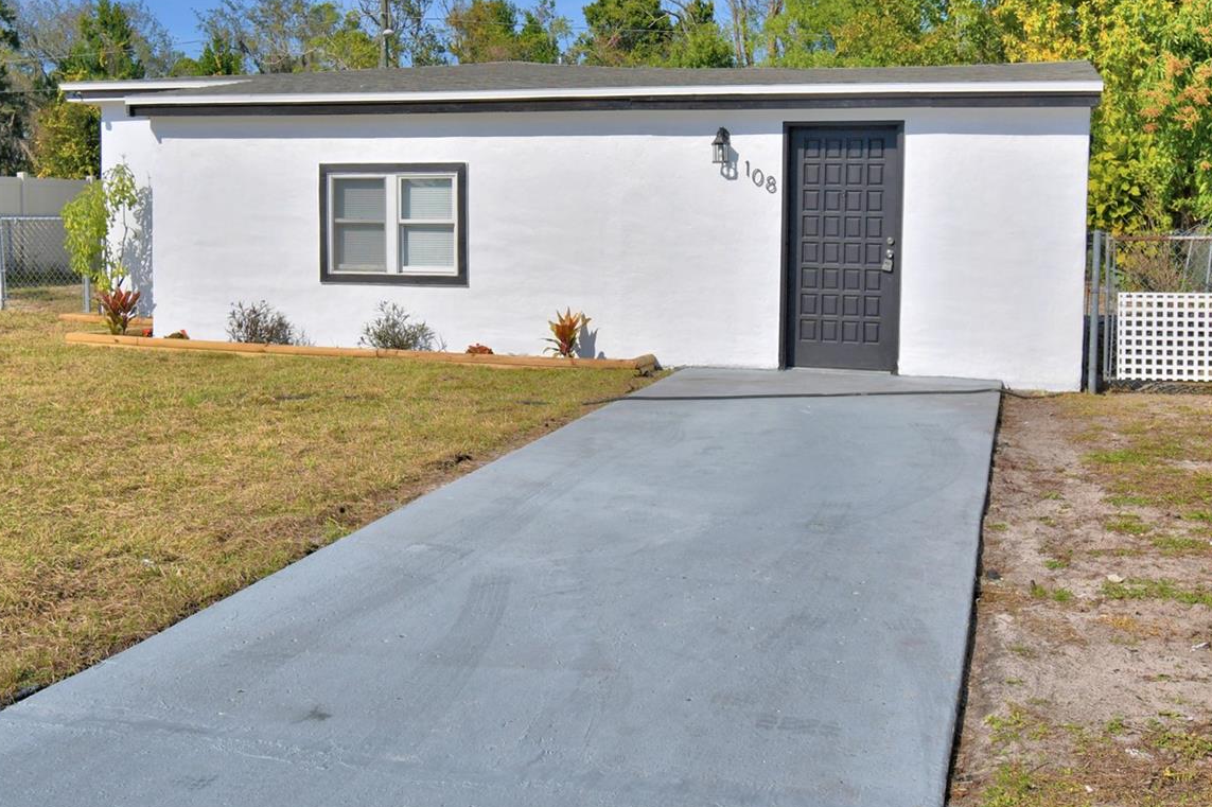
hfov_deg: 46.4
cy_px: 284
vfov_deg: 31.7
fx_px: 1413
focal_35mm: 42
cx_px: 598
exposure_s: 1/1600
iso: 100
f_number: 5.6
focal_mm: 20
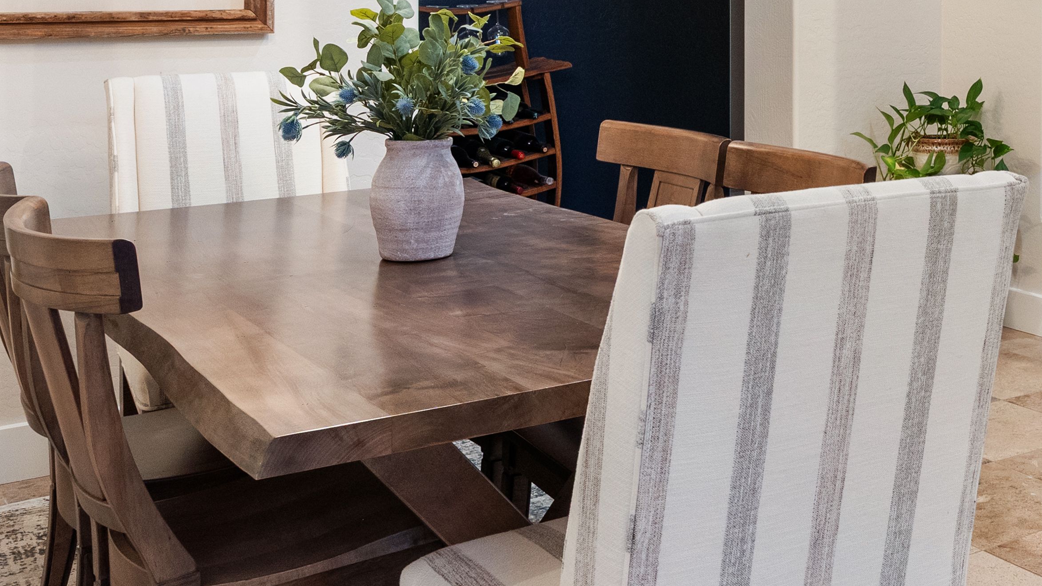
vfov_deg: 22.6
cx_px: 915
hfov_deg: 38.1
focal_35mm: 51
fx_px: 1409
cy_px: -3
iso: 800
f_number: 8
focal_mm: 19
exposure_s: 1/30
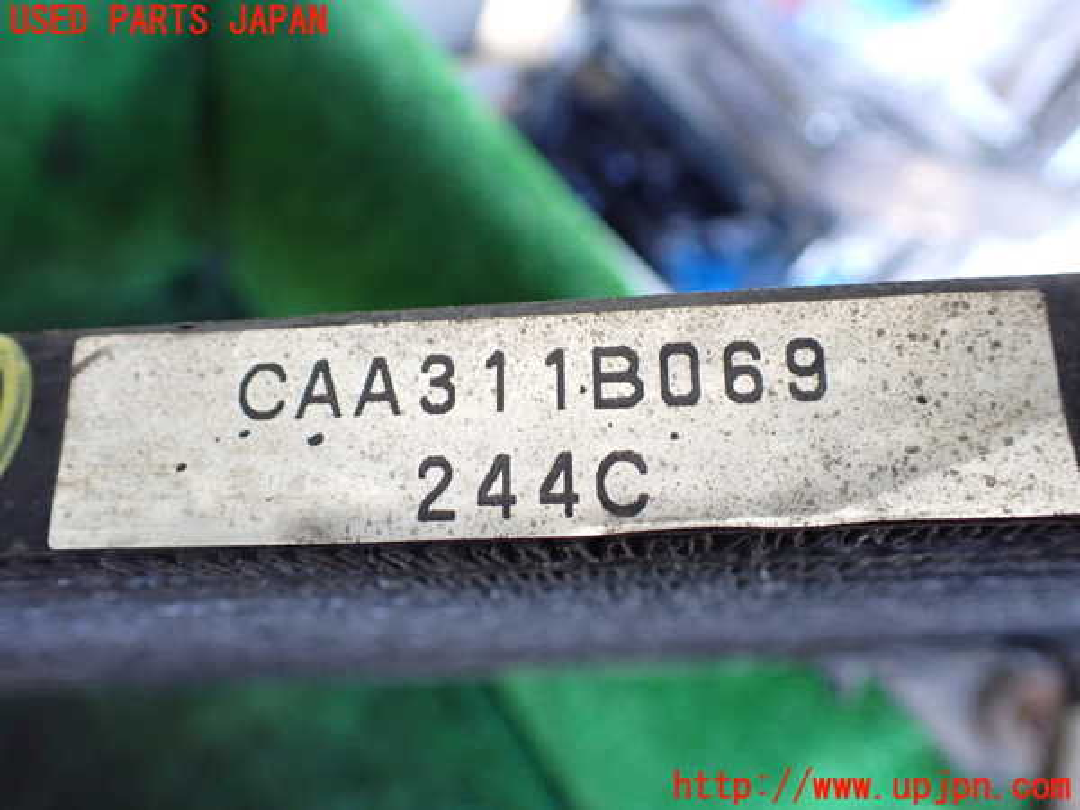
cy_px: 405
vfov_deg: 46.8
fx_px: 936
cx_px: 540
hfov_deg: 60.0
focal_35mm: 30
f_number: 2.3
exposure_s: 1/60
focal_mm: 5.4
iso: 800
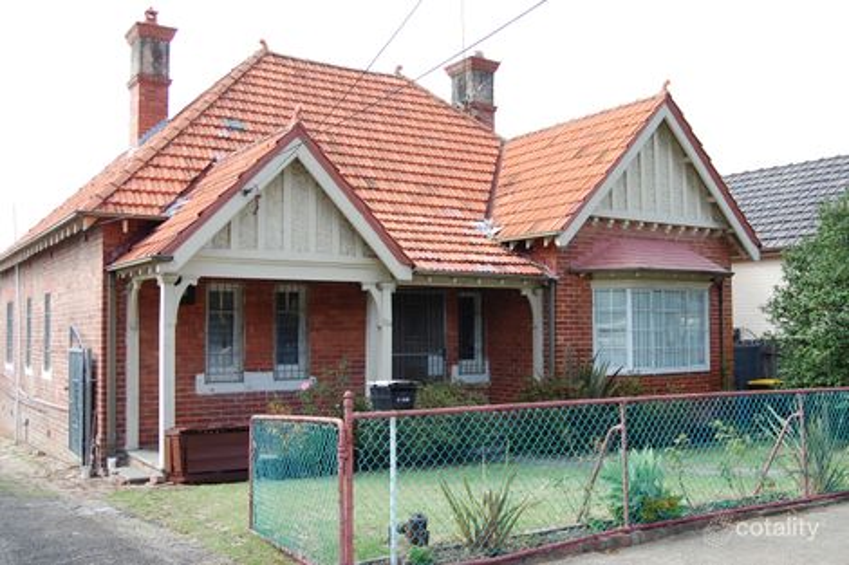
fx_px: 849
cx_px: 424
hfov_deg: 53.1
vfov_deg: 36.8
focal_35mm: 36
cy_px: 282
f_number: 6.3
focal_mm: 24
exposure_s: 1/160
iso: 200
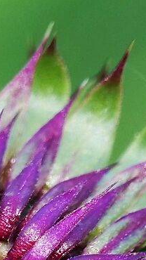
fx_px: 38910
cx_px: -71
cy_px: 362
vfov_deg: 0.4
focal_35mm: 5651
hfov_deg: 0.2
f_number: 6.3
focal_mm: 400
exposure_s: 1/320
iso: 800
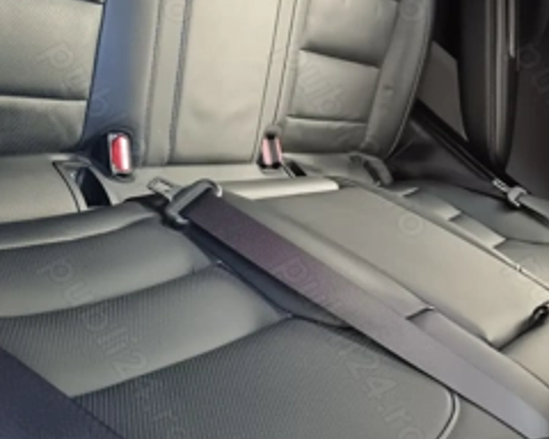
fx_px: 715
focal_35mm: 44
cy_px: 245
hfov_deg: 41.8
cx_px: 336
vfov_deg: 34.1
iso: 2451
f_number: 1.9
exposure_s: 1/100
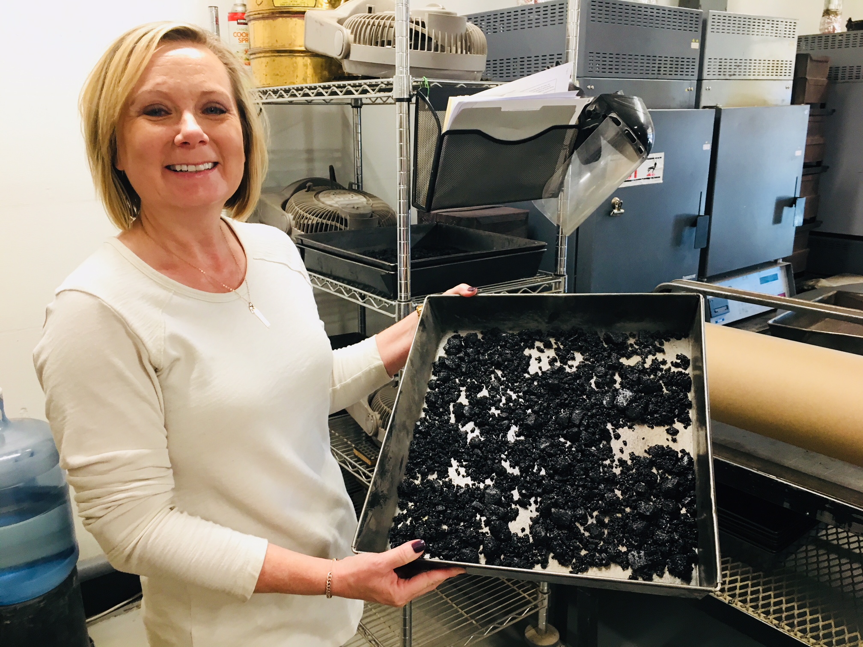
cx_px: 432
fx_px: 723
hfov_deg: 61.7
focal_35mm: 29
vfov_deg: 48.2
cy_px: 324
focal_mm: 4.15
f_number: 2.2
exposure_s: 1/30
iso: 80
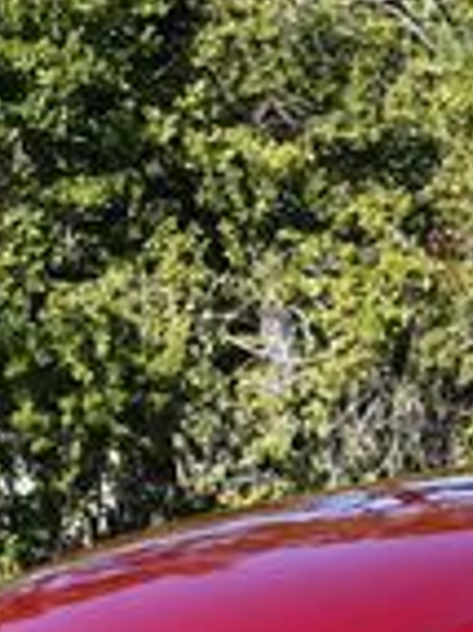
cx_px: 1061
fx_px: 6277
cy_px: 433
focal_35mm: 344
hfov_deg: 4.2
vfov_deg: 5.8
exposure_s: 1/250
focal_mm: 40
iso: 140
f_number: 8
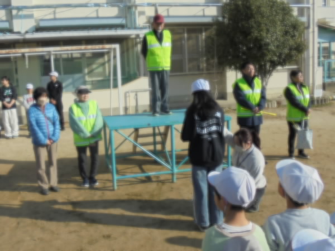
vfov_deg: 53.1
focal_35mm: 26
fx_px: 252
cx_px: 168
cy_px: 126
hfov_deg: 67.3
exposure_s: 1/125
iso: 100
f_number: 11.5
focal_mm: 4.6
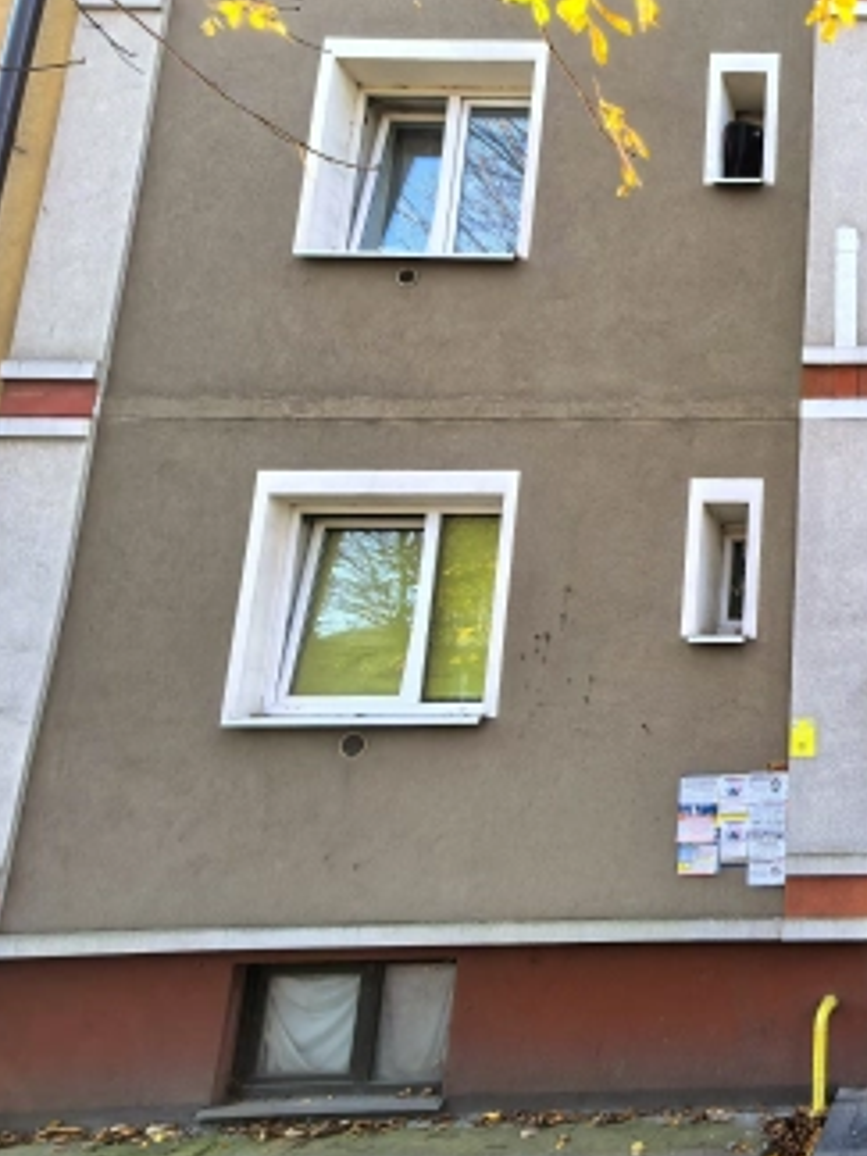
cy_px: 621
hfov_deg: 40.9
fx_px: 835
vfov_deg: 69.3
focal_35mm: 25
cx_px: 1006
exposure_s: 1/100
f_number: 2.2
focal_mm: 1.76
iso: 100
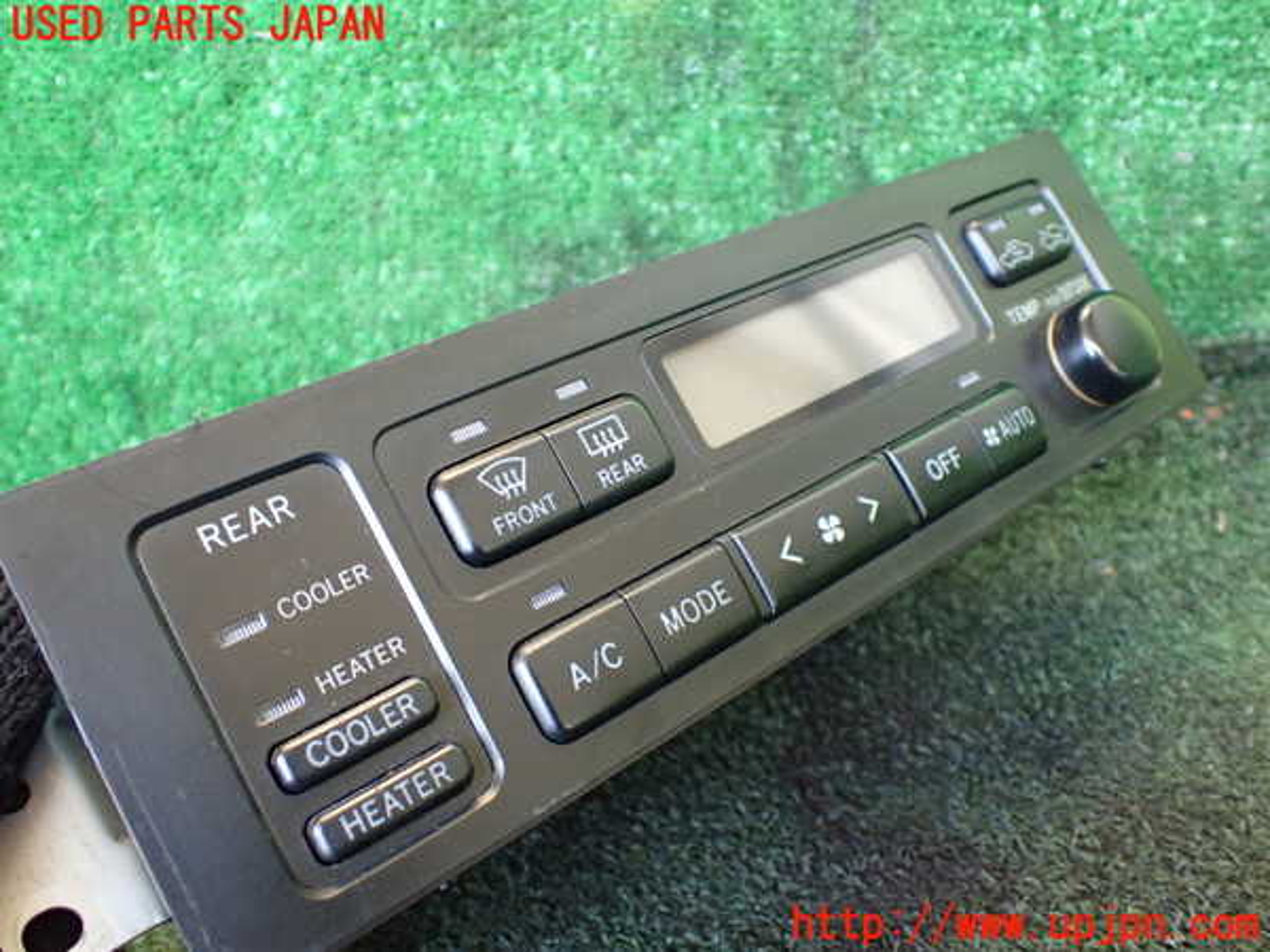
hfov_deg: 60.0
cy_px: 476
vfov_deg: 46.8
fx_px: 1101
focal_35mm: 30
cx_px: 635
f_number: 2.3
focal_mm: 5.4
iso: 800
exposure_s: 1/100
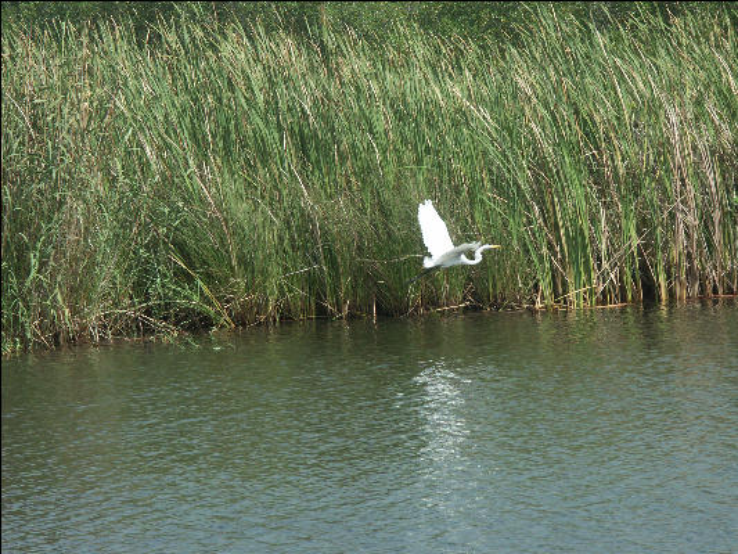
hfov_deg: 9.9
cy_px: 277
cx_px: 369
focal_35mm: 199
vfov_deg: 7.5
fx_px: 4244
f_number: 6.3
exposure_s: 1/500
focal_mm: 50.48
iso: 100
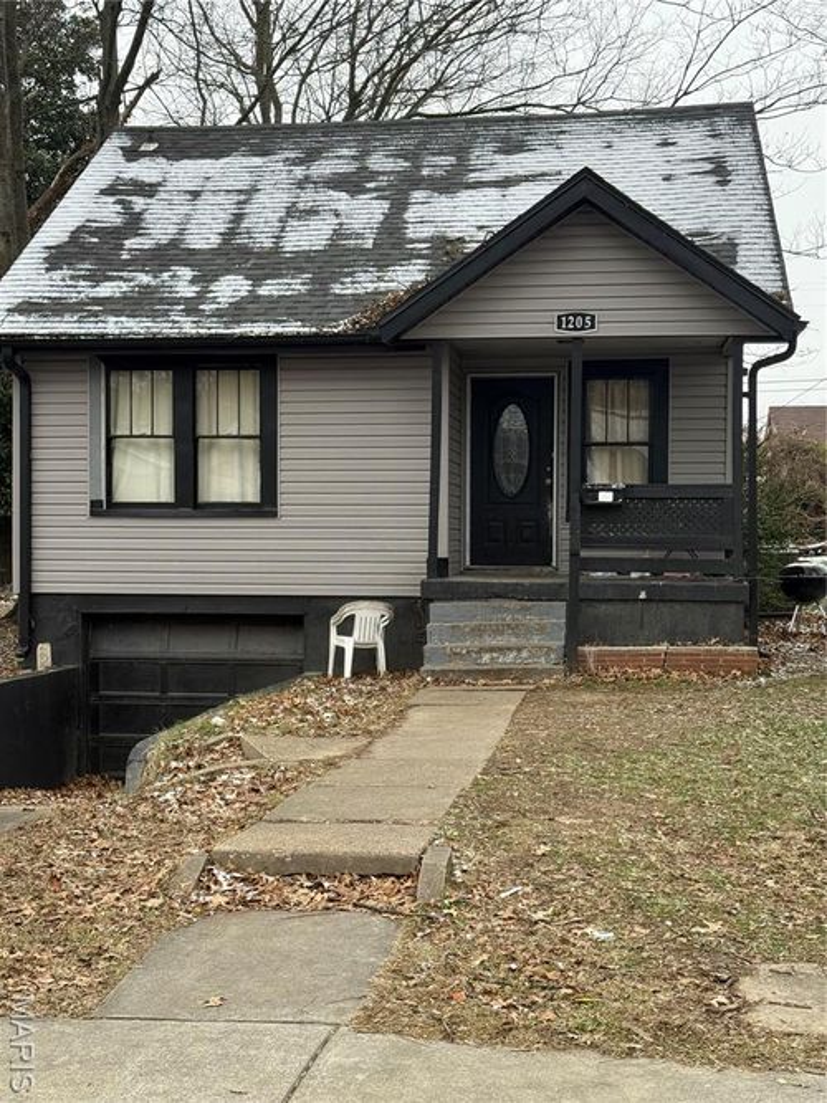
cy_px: 552
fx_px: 1529
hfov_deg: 30.3
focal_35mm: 48
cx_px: 414
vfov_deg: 39.7
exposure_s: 1/234
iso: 100
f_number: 1.78
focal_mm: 6.76
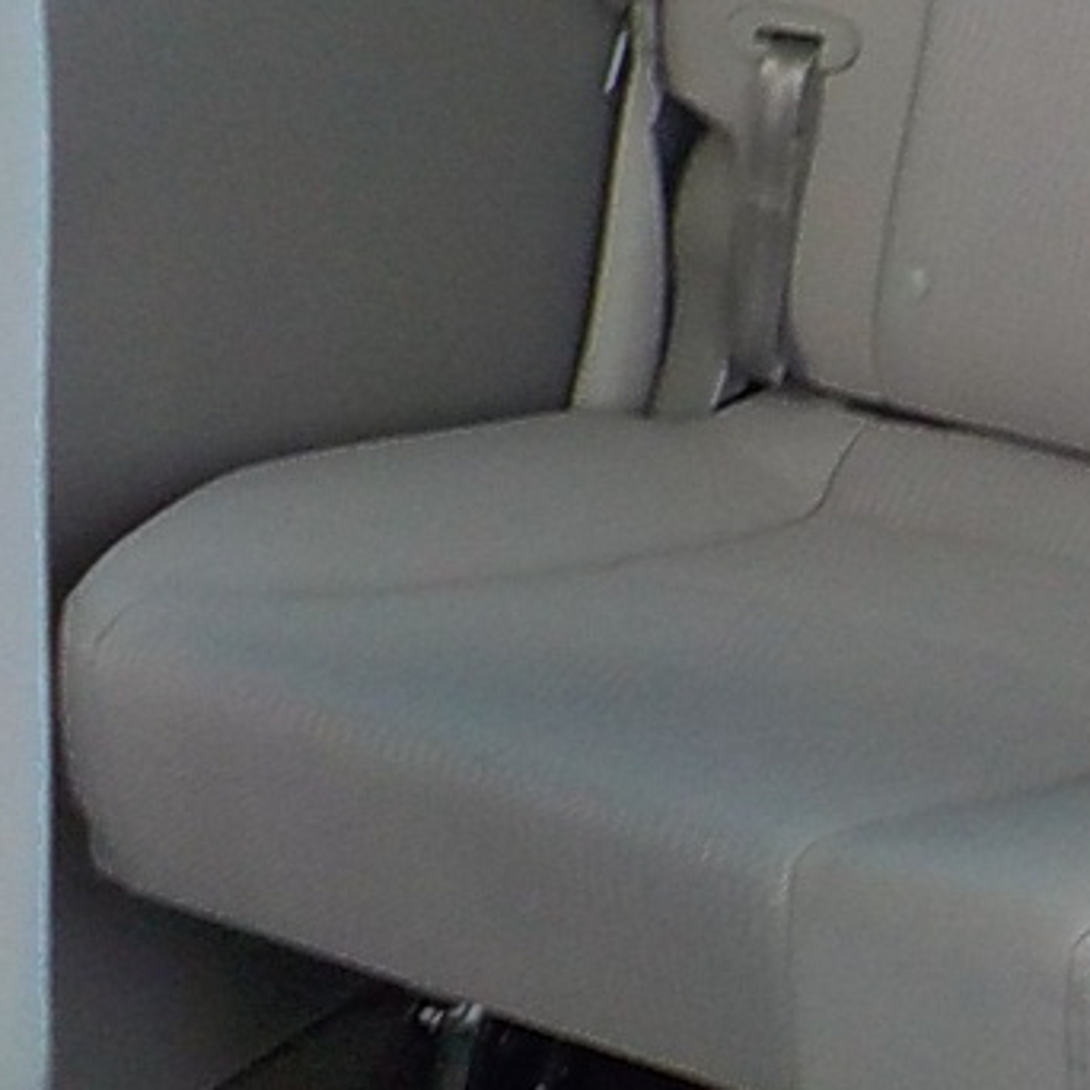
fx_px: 4417
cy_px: 204
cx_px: 1750
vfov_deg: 14.0
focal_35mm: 124
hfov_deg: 13.1
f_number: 3.3
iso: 200
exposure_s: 1/30
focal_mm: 4.1
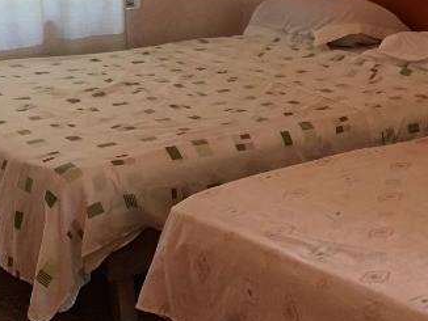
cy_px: 96
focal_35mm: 91
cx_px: 407
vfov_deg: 16.2
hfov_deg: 20.9
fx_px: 1126
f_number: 2.2
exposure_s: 1/33
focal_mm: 4.15
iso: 50
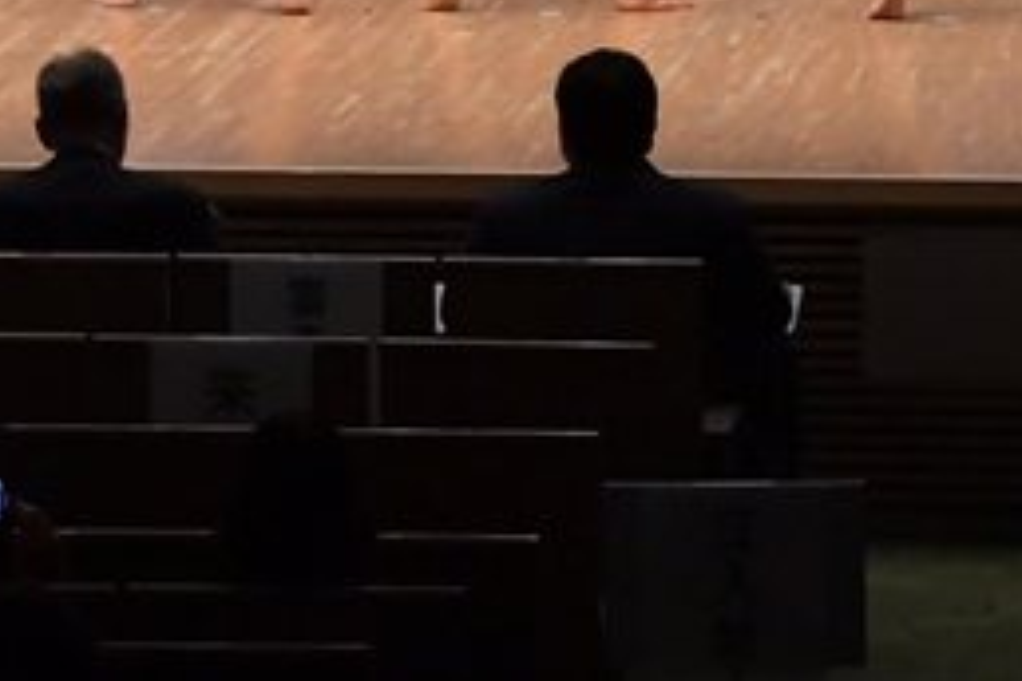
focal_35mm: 306
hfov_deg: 6.7
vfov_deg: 4.5
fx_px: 8686
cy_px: -337
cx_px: 802
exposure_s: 1/400
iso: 6400
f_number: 5.6
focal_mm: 68
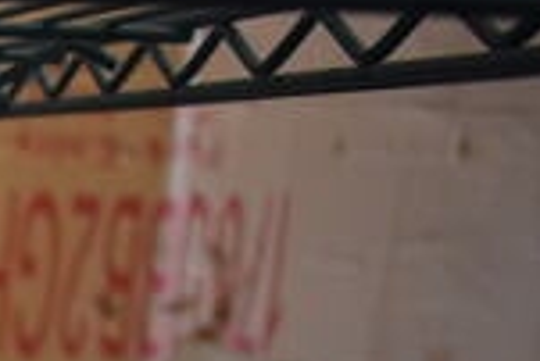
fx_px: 1637
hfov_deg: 15.3
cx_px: -526
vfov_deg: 11.5
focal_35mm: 109
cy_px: 679
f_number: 3.5
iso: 800
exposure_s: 1/125
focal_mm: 18
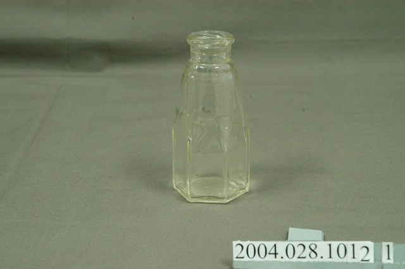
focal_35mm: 105
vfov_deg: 13.0
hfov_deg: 19.5
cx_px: 202
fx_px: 1180
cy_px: 134
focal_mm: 70
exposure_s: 1/8
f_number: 9
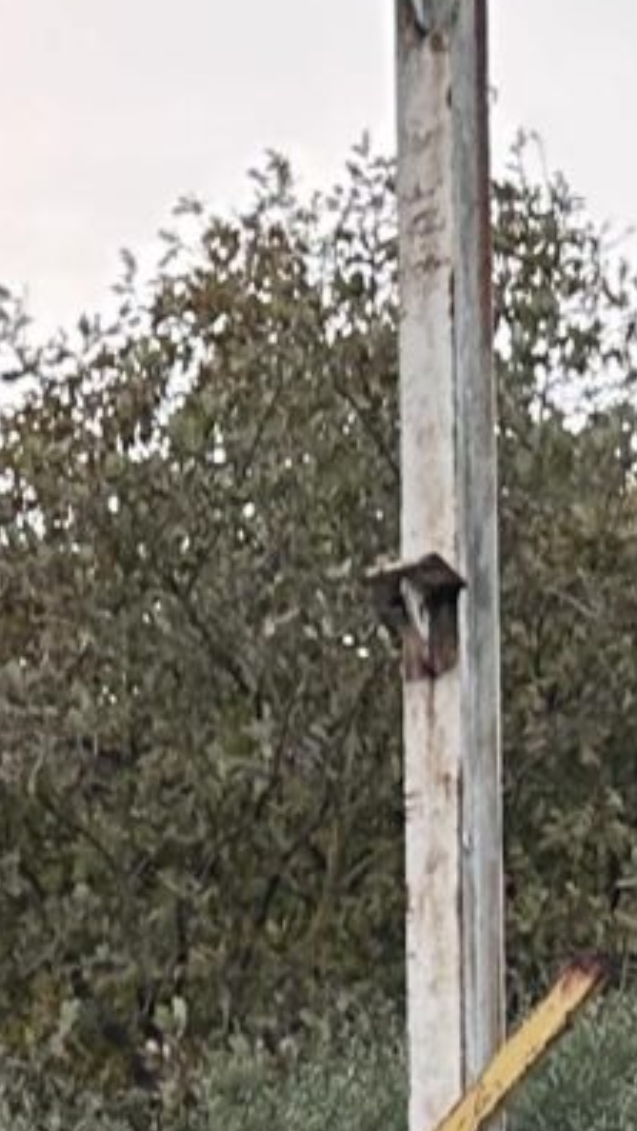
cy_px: 2610
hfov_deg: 6.7
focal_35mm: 169
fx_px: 5070
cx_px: -1071
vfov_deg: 11.0
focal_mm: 6.86
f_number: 1.78
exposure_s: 1/121
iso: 80
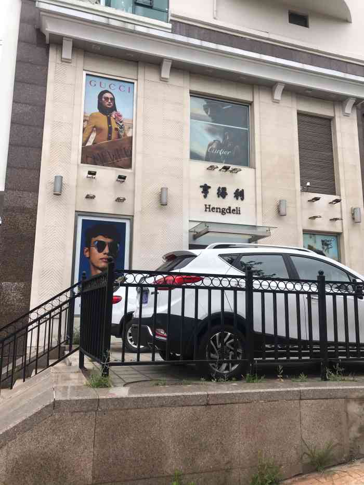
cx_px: 182
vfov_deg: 63.4
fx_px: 392
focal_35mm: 28
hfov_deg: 49.8
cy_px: 242
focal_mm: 3.99
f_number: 1.8
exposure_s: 1/577
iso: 20
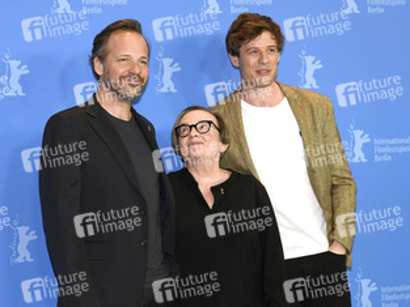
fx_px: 1149
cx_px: 204
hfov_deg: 20.2
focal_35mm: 97
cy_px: 189
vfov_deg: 15.2
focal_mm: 70
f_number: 3.2
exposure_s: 1/320
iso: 800
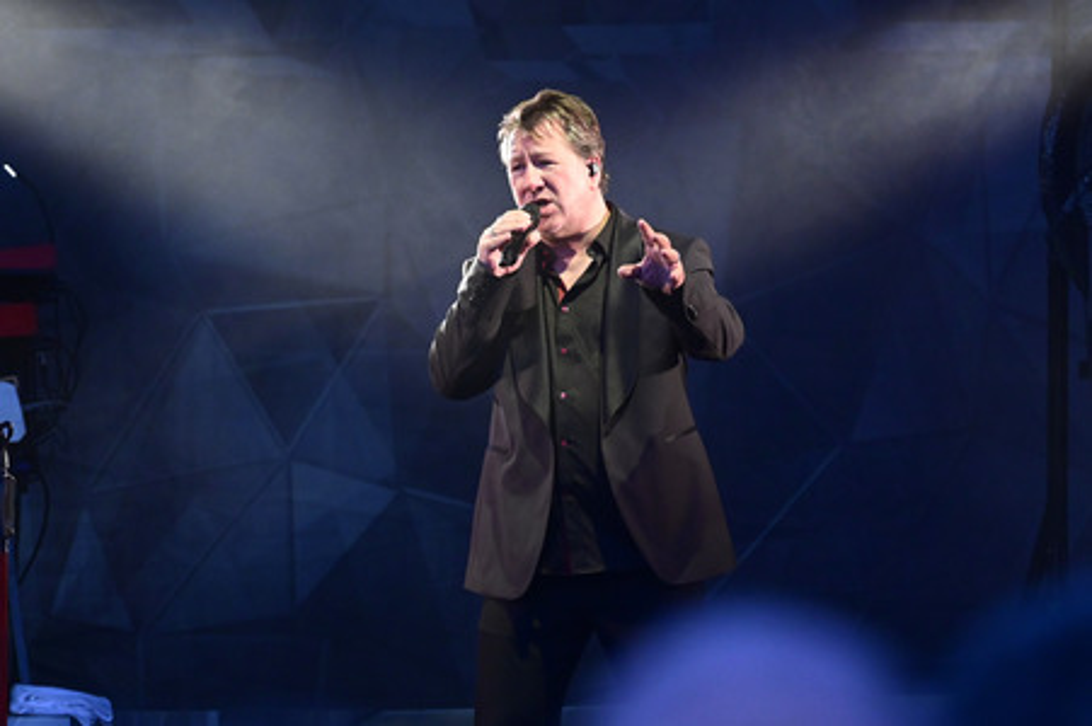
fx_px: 6062
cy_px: 363
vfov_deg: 6.9
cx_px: 546
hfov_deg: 10.3
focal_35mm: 200
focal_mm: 200
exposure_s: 1/400
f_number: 6.3
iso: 3200
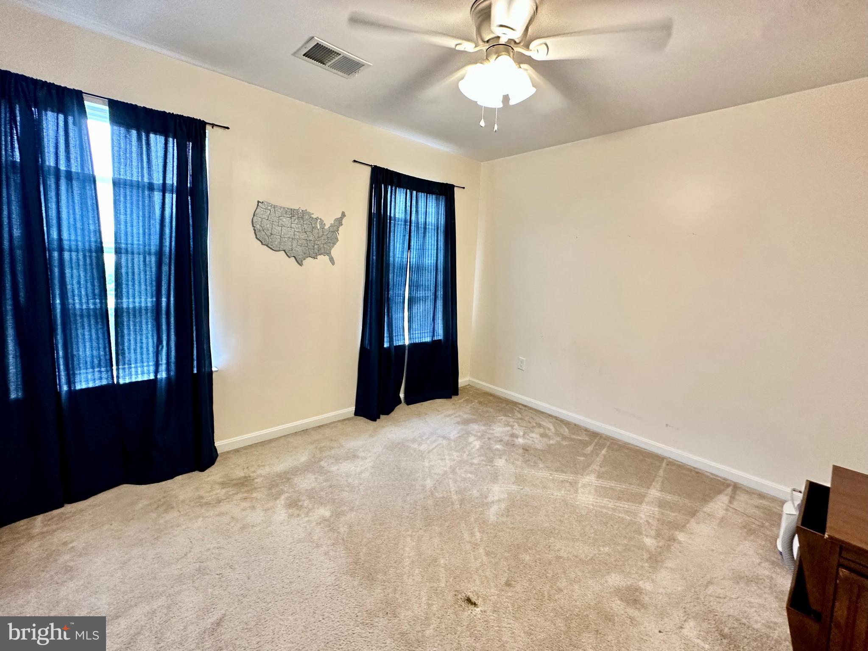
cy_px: 326
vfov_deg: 85.7
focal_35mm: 14
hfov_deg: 102.1
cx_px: 434
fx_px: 351
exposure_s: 1/60
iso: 200
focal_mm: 2.22
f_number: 2.2
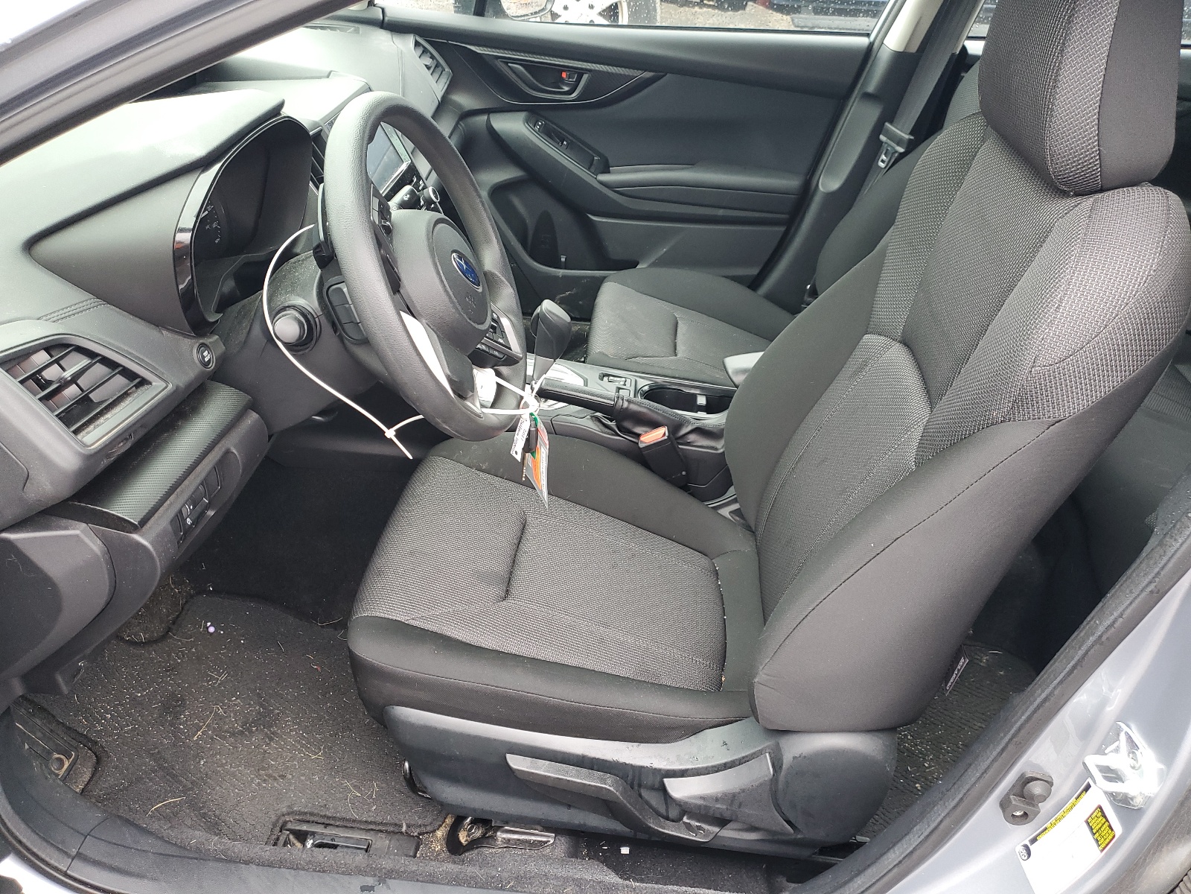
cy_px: 447
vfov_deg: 53.1
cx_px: 596
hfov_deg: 67.3
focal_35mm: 26
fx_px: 895
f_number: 1.5
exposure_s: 1/60.2
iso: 89
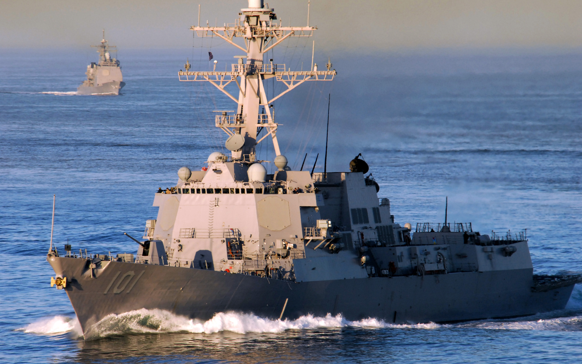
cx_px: 291
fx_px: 9723
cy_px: 185
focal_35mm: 613
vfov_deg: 2.1
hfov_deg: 3.4
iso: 400
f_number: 10
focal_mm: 400
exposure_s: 1/400
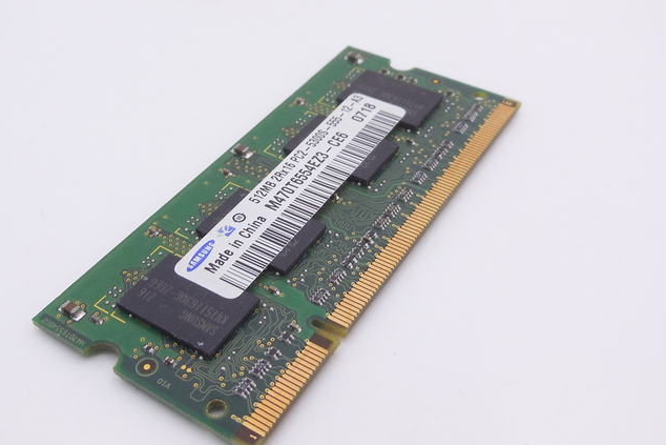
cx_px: 316
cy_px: 179
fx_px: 777
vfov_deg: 31.8
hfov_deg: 46.4
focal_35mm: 42
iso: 125
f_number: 3.1
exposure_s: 1/50
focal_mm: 4.5
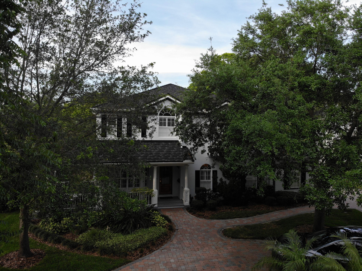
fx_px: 251
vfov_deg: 56.8
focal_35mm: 24
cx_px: 181
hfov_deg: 71.6
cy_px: 136
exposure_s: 1/337
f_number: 2.8
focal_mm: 4.5
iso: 100
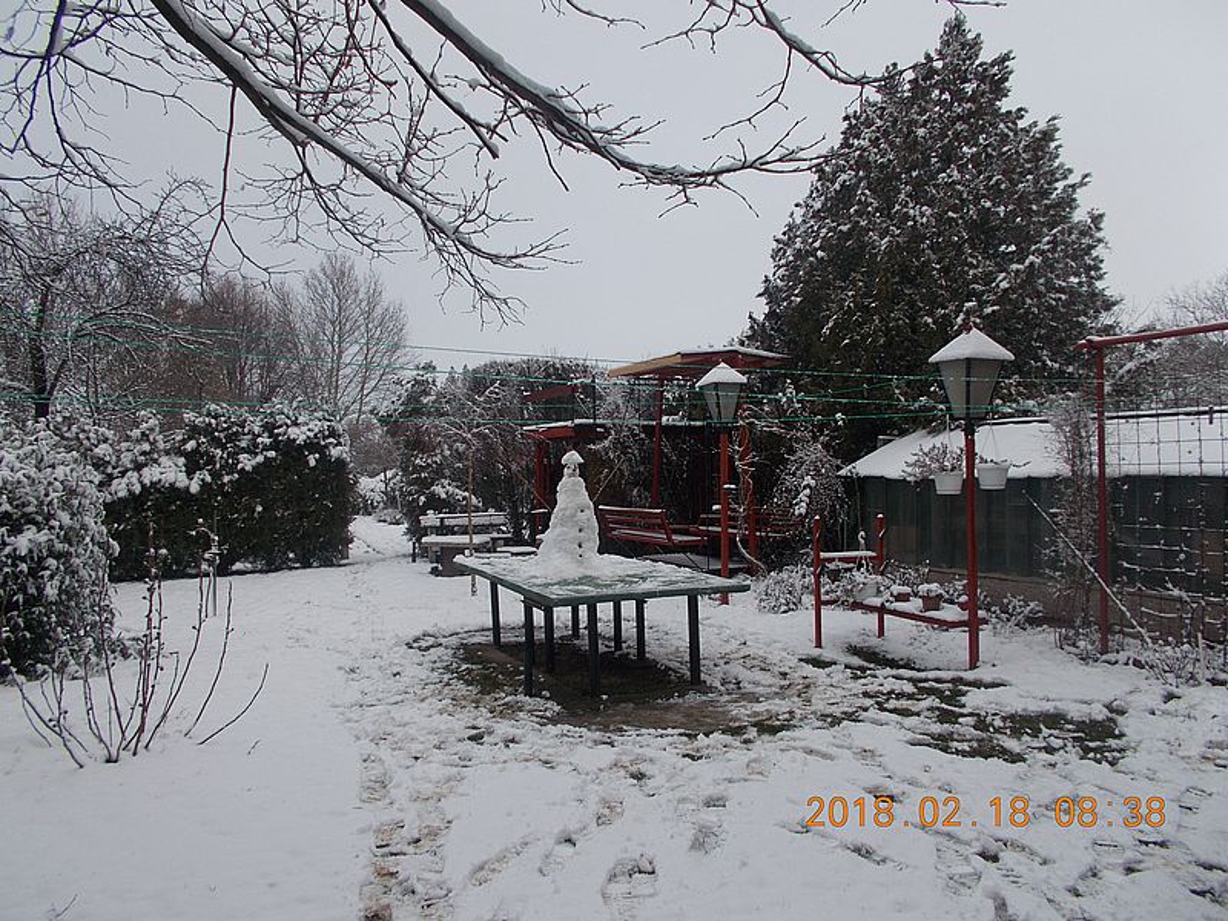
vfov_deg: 53.1
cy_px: 460
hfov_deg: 67.3
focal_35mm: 26
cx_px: 614
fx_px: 922
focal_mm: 4.6
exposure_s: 1/100
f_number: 8
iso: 80
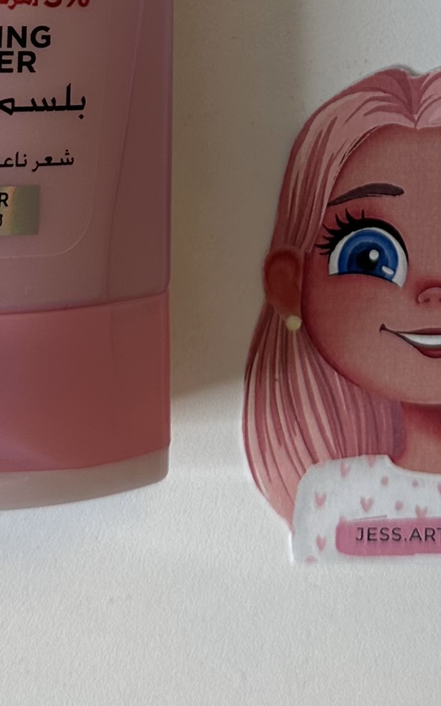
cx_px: 285
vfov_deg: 20.8
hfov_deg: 14.3
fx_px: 1751
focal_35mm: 91
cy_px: -209
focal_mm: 6.86
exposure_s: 1/121
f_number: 1.78
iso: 80
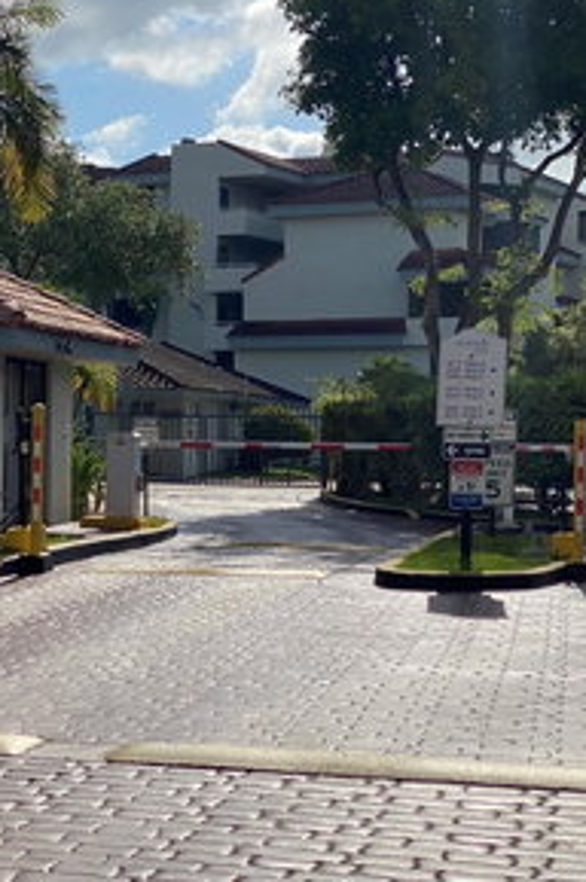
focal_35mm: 80
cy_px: 467
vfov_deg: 25.4
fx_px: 1958
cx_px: 99
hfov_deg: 16.9
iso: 20
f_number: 2
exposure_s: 1/4348
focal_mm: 6
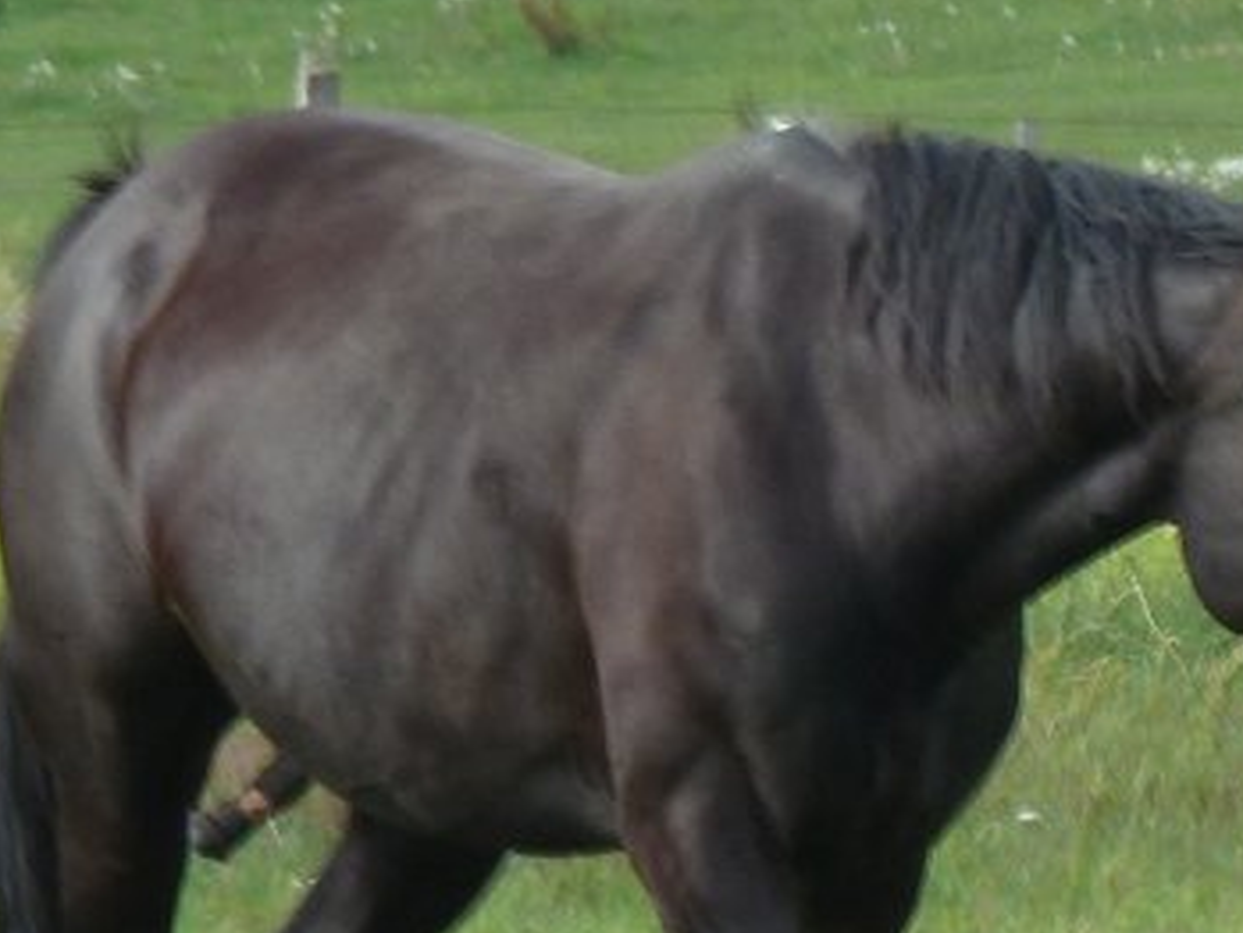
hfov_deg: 1.9
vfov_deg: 1.4
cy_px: 488
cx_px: 890
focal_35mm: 1053
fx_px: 37824
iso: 100
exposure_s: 1/125
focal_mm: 49.2
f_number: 4.9
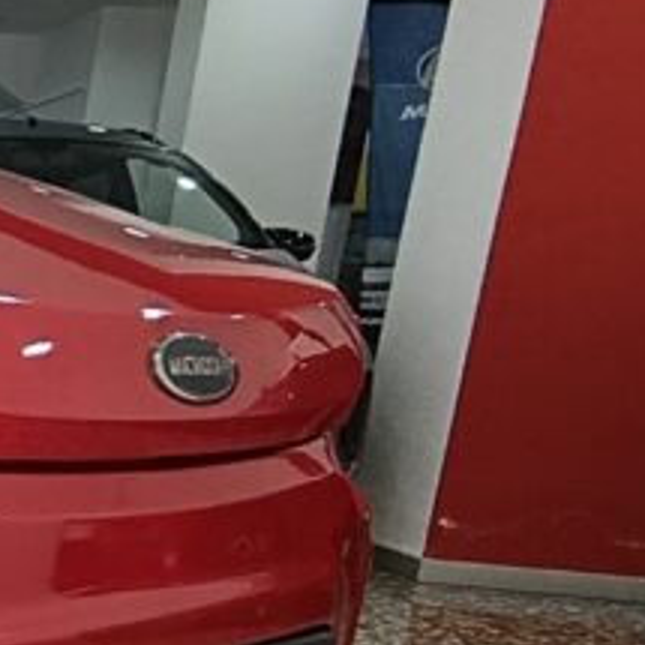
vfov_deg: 26.8
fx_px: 1328
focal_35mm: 63
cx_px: -777
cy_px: 504
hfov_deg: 16.6
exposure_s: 1/100
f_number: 2.2
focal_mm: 1.65
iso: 88
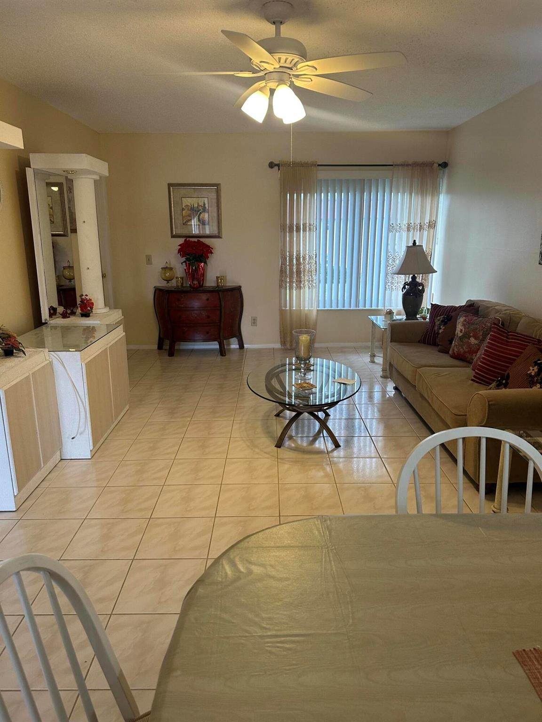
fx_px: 501
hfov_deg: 56.8
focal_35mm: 24
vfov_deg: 71.6
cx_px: 271
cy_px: 361
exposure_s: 1/120
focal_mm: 6.86
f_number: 1.78
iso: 160
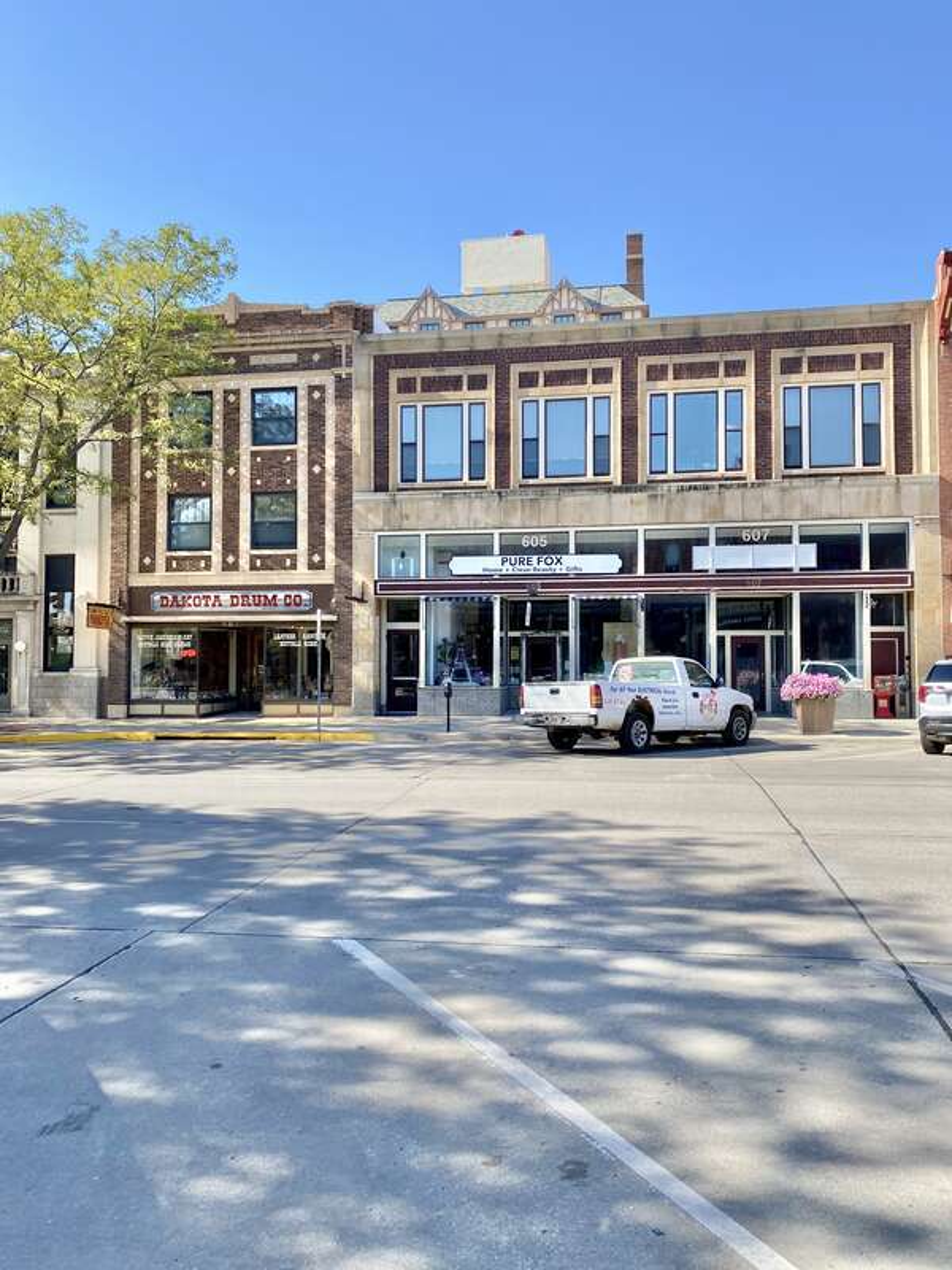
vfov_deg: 67.3
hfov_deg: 53.1
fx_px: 953
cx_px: 476
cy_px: 635
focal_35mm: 26
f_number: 1.8
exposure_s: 1/1093
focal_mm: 4.25
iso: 32
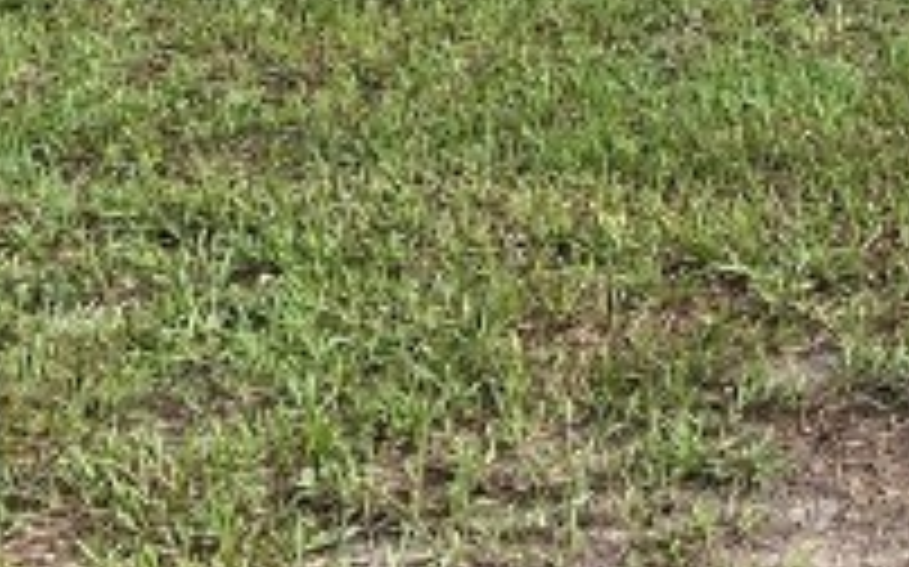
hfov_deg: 14.8
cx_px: 824
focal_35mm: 140
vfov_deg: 8.6
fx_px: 3466
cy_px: -747
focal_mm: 5.7
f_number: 1.5
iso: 50
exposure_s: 1/2457
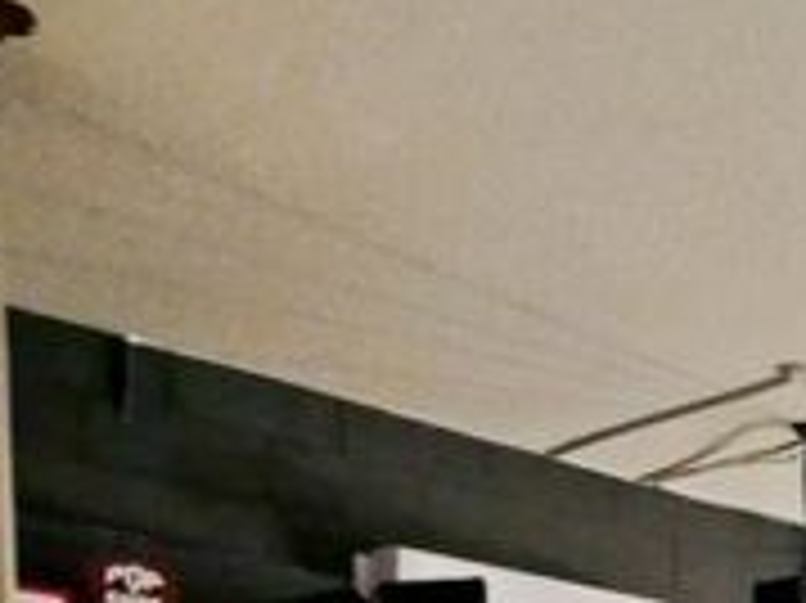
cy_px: 999
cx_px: 1556
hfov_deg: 20.2
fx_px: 1280
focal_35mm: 55
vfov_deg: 20.8
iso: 3200
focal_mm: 7
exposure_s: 1/8
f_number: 4
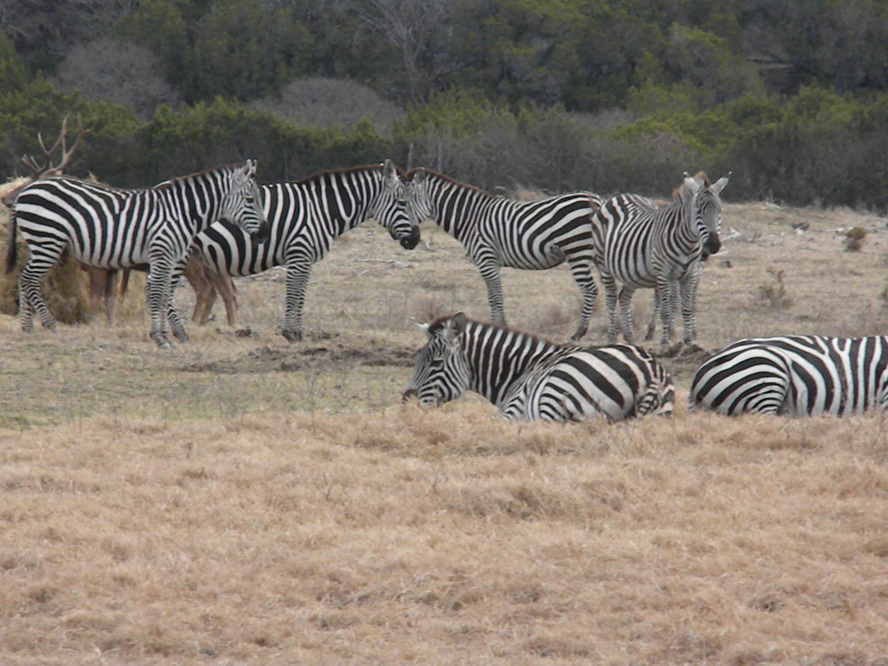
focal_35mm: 260
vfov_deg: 5.7
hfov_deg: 7.6
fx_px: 6670
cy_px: 333
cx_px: 444
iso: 640
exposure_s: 1/156
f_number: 14
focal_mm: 46.2
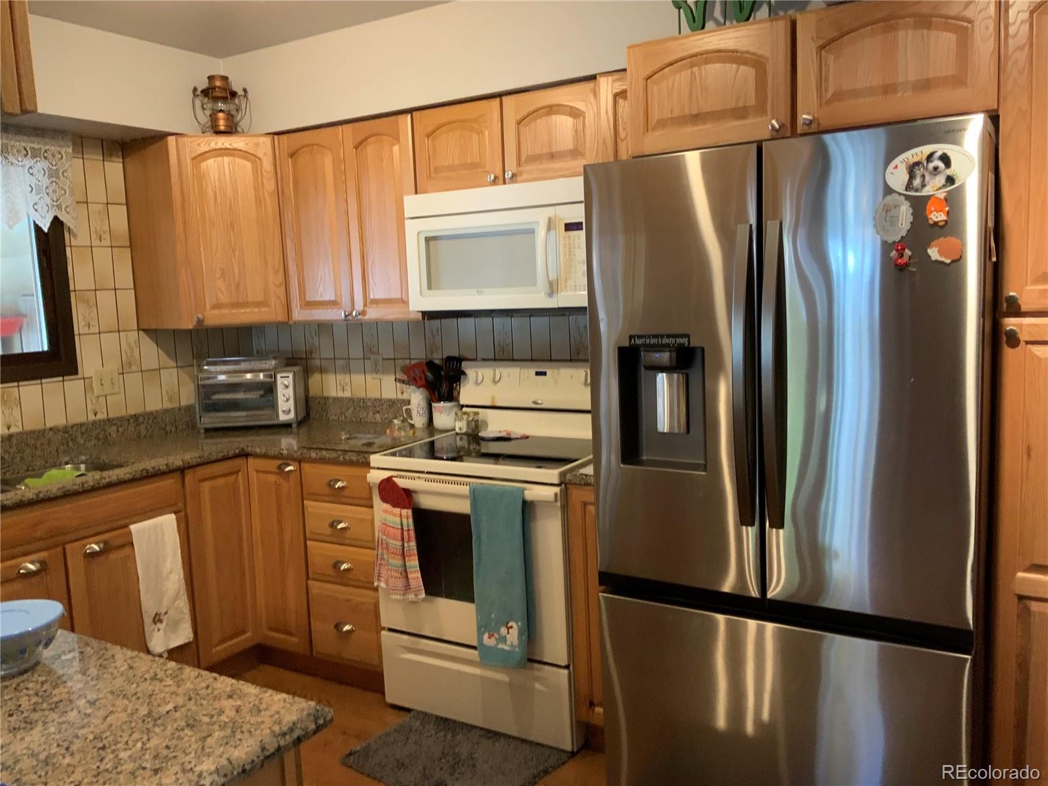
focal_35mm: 29
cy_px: 393
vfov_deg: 48.2
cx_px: 524
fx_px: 878
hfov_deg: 61.7
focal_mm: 3
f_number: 1.8
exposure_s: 1/60
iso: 200
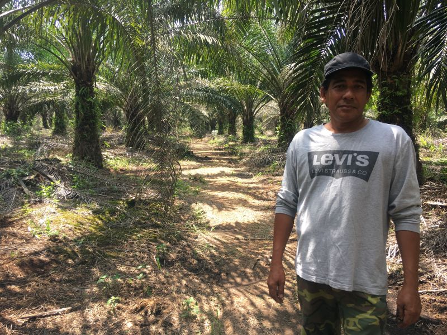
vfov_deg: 48.2
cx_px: 224
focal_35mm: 29
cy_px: 168
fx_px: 374
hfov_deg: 61.7
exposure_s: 1/167
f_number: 2.2
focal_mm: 4.15
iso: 25
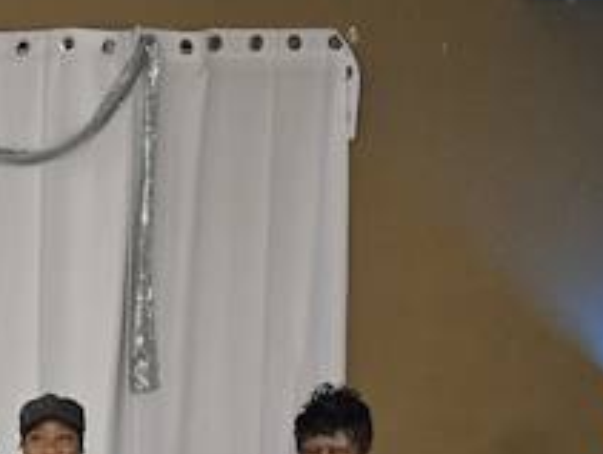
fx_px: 1518
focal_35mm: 87
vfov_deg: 15.7
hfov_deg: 20.7
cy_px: 671
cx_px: -151
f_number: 1.8
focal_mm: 5.4
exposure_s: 1/120
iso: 800
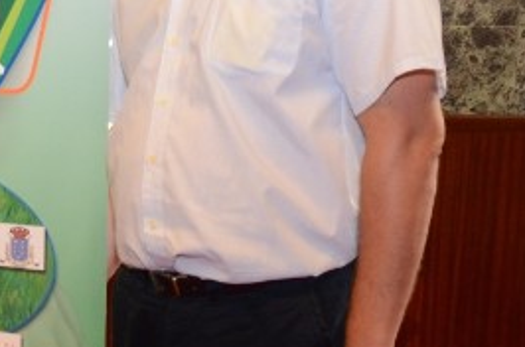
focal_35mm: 104
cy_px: 225
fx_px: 1513
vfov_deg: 13.1
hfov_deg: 17.3
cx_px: -318
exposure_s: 1/60
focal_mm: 18
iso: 800
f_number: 4.5
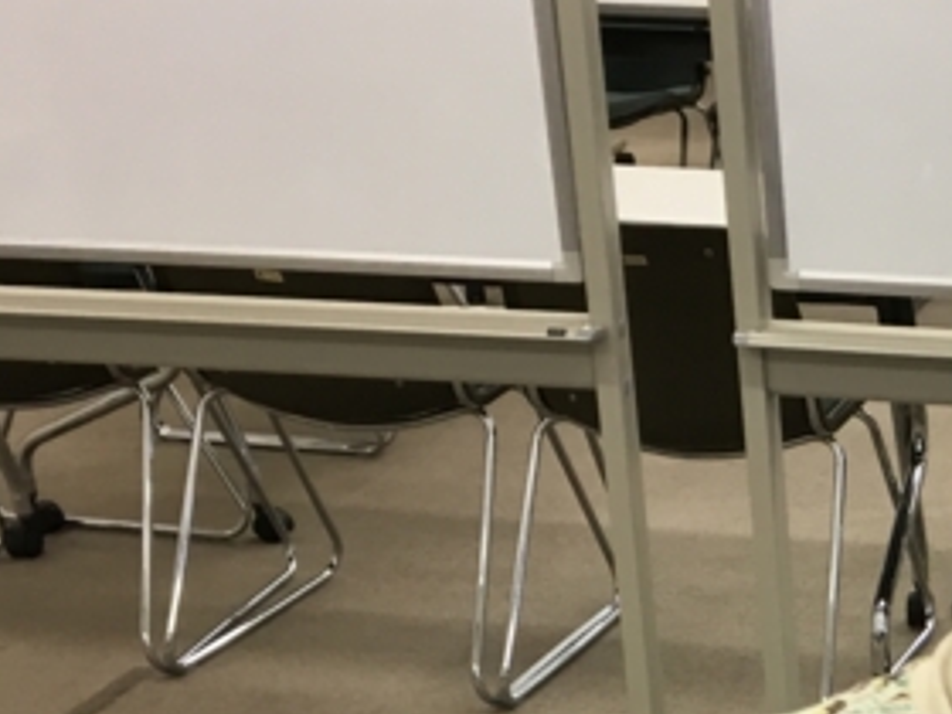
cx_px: 1139
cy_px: 949
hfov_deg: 21.8
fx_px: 2283
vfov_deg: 16.7
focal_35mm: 83
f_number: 2.2
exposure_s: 1/30
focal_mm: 4.15
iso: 32
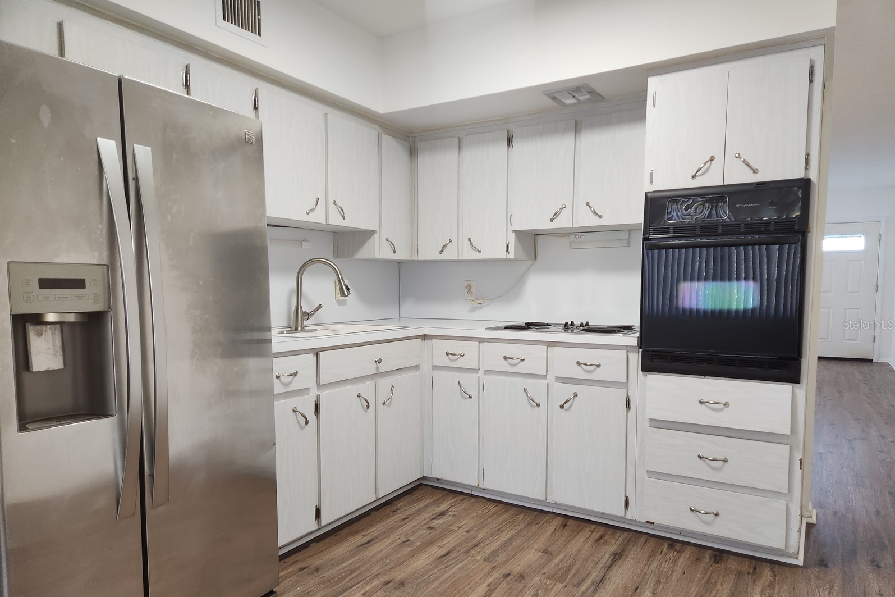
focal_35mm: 24
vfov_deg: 53.1
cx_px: 447
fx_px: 597
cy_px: 324
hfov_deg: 73.7
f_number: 1.8
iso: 250
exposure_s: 1/120
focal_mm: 5.4
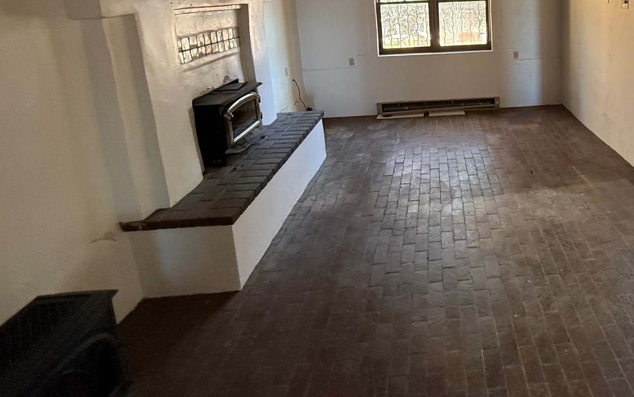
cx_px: 455
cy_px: 51
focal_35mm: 23
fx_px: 397
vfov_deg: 48.3
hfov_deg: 73.1
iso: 400
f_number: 2.2
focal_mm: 2.22
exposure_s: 1/84
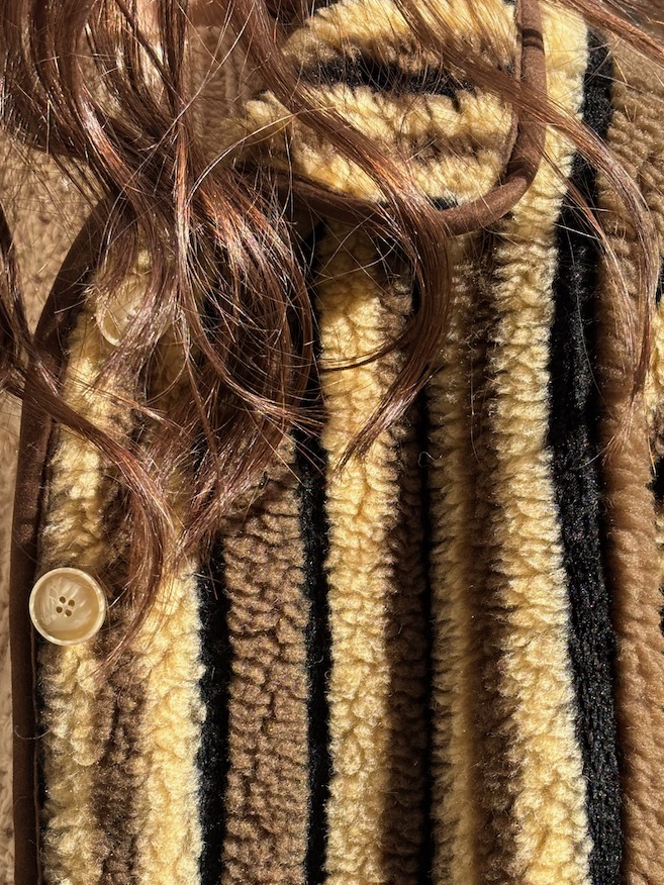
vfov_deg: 25.5
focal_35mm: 76
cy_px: 590
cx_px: 367
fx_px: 1944
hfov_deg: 19.4
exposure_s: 1/1190
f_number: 1.6
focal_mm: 5.96
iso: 32
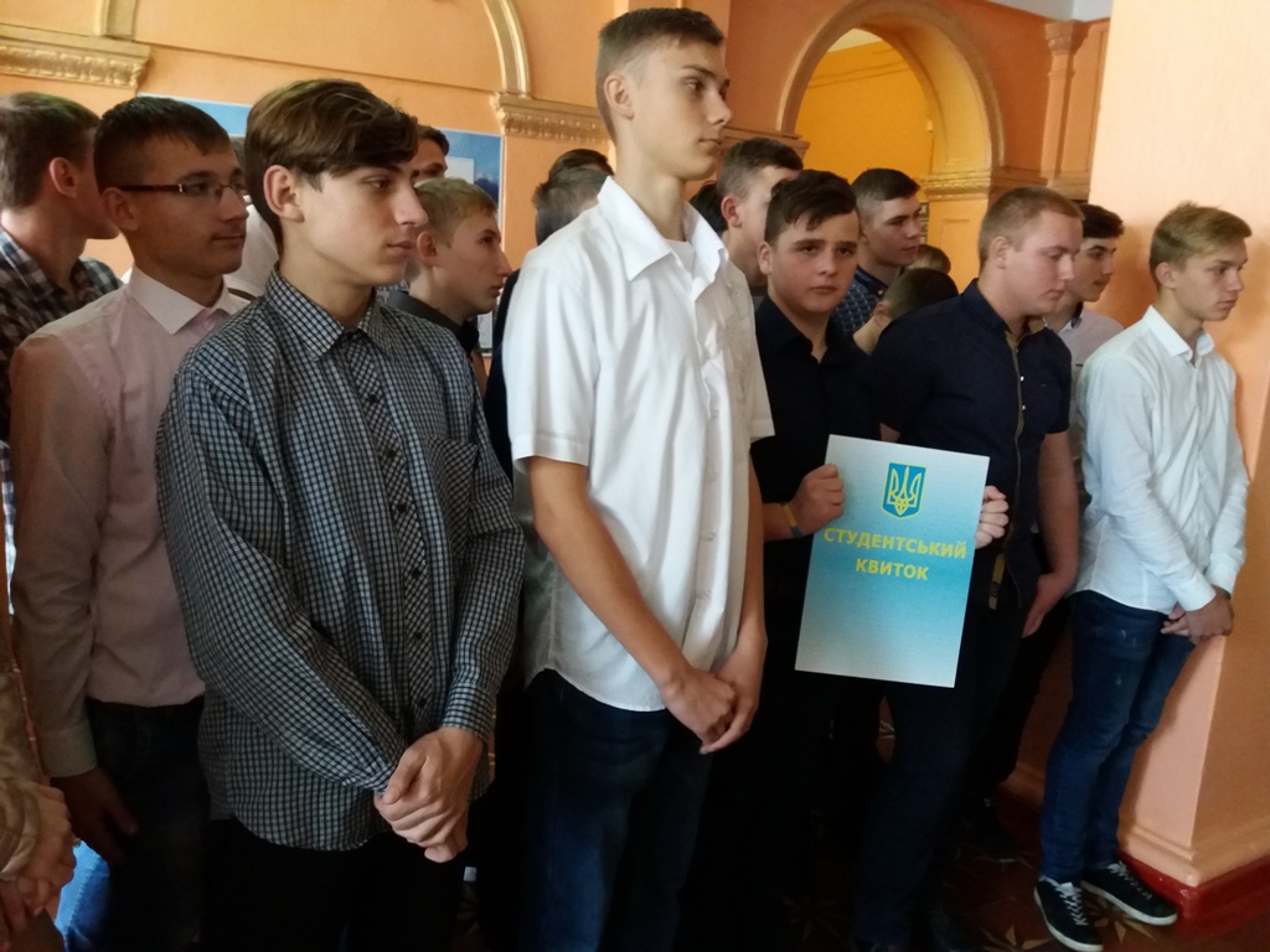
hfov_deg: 63.4
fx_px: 1027
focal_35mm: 28
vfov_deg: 49.7
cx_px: 635
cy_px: 476
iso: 400
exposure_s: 1/17
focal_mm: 3.7
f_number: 1.9
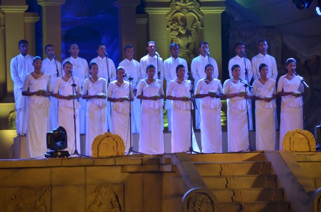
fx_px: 1735
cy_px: 106
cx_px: 160
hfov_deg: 10.6
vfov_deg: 7.0
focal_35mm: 195
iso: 320
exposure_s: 1/80
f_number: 5.6
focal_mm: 130
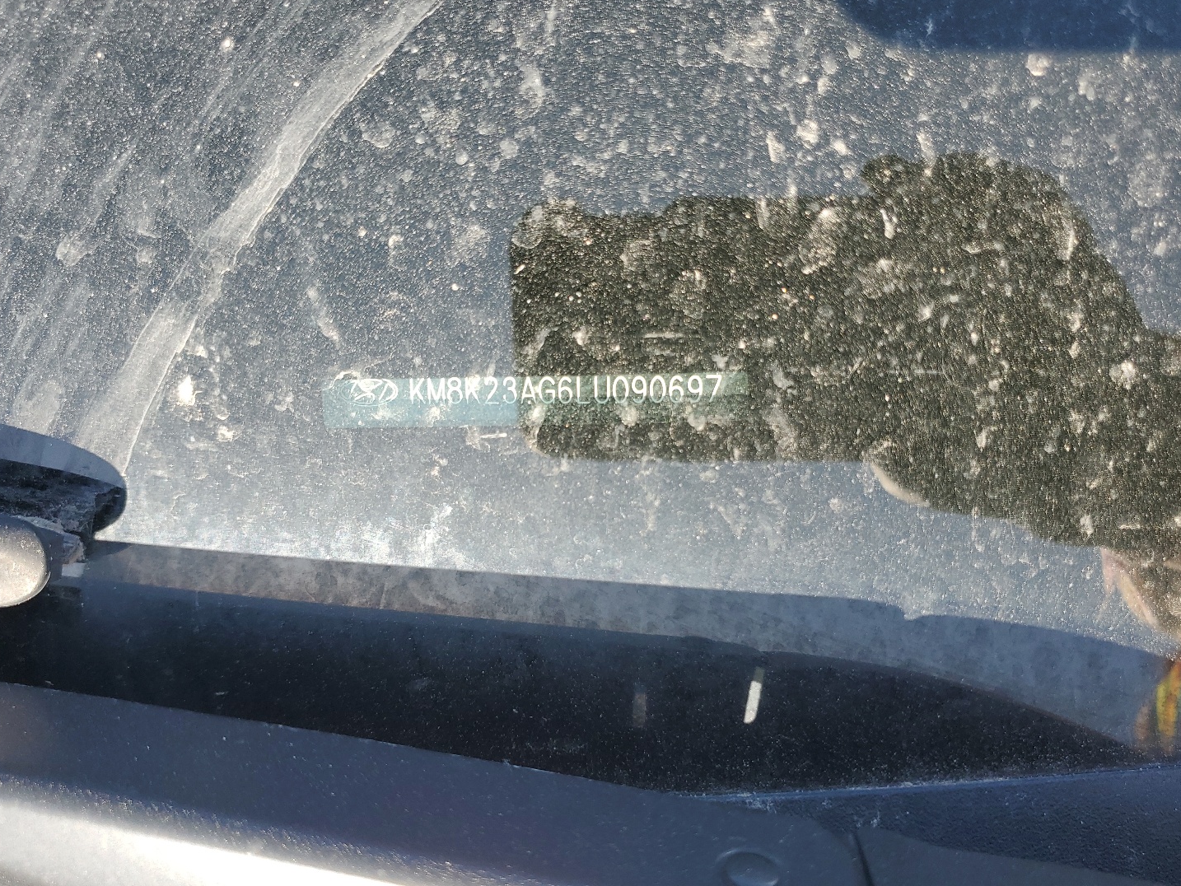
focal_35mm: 29
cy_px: 484
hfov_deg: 61.6
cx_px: 581
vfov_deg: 48.2
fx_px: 990
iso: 50
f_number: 1.5
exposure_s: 1/476
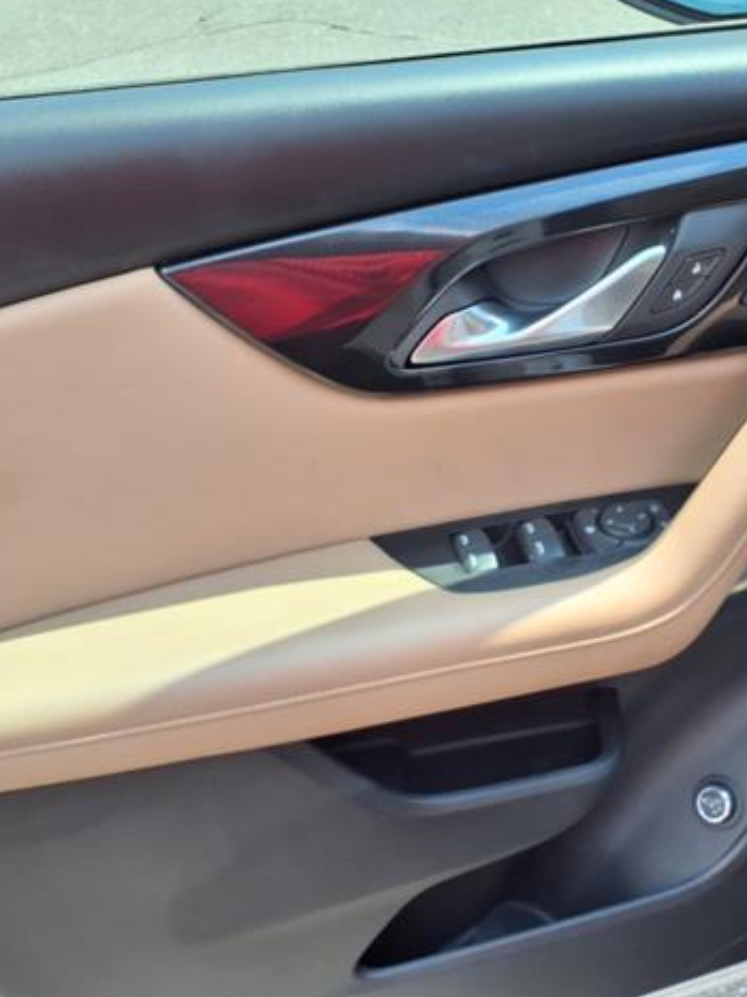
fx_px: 1065
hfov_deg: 38.3
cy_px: 500
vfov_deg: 50.2
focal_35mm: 37
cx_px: 493
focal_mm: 3.58
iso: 40
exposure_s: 1/370
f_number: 1.9
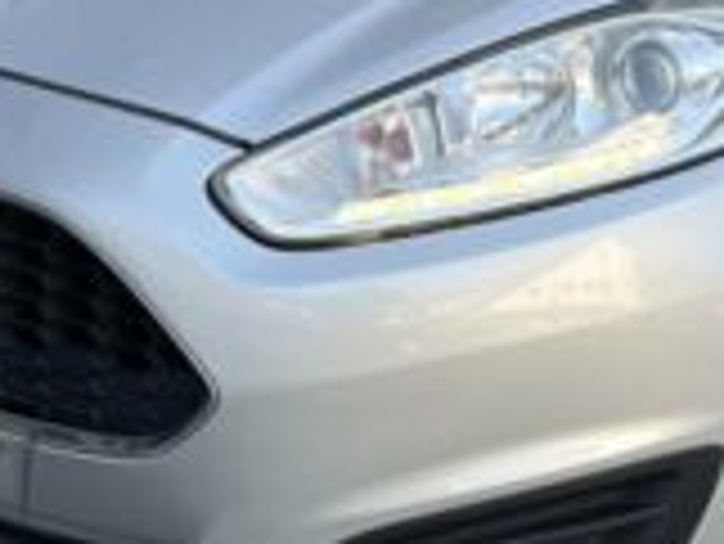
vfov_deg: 11.5
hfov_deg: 15.7
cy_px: -252
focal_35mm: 124
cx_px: 661
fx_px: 2595
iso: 50
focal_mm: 5.1
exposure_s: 1/304
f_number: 1.6
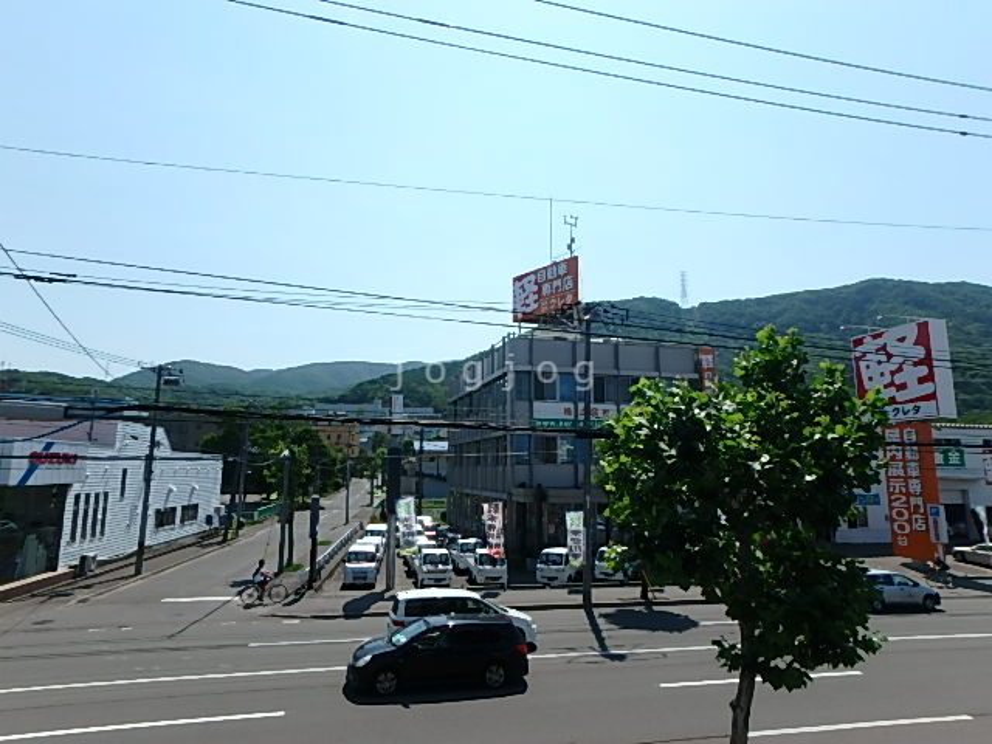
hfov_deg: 79.0
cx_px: 496
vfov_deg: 63.4
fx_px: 602
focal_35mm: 21
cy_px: 372
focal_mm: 3.7
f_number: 6
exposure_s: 1/640
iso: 125
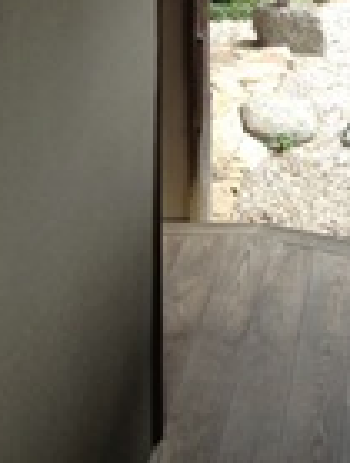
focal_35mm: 107
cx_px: 403
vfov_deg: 16.6
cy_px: -240
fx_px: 1436
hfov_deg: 13.6
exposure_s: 1/259
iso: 64
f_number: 2.4
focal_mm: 4.28
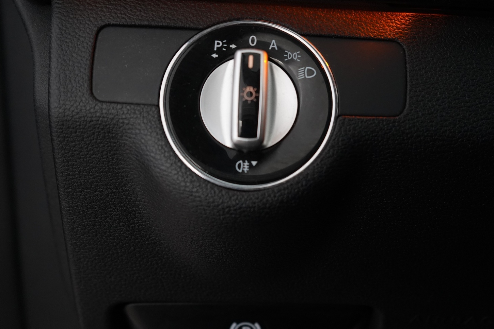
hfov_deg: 41.1
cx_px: 257
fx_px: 659
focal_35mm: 48
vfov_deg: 28.1
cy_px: 150
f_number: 4.5
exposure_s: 1/60
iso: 4000
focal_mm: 43
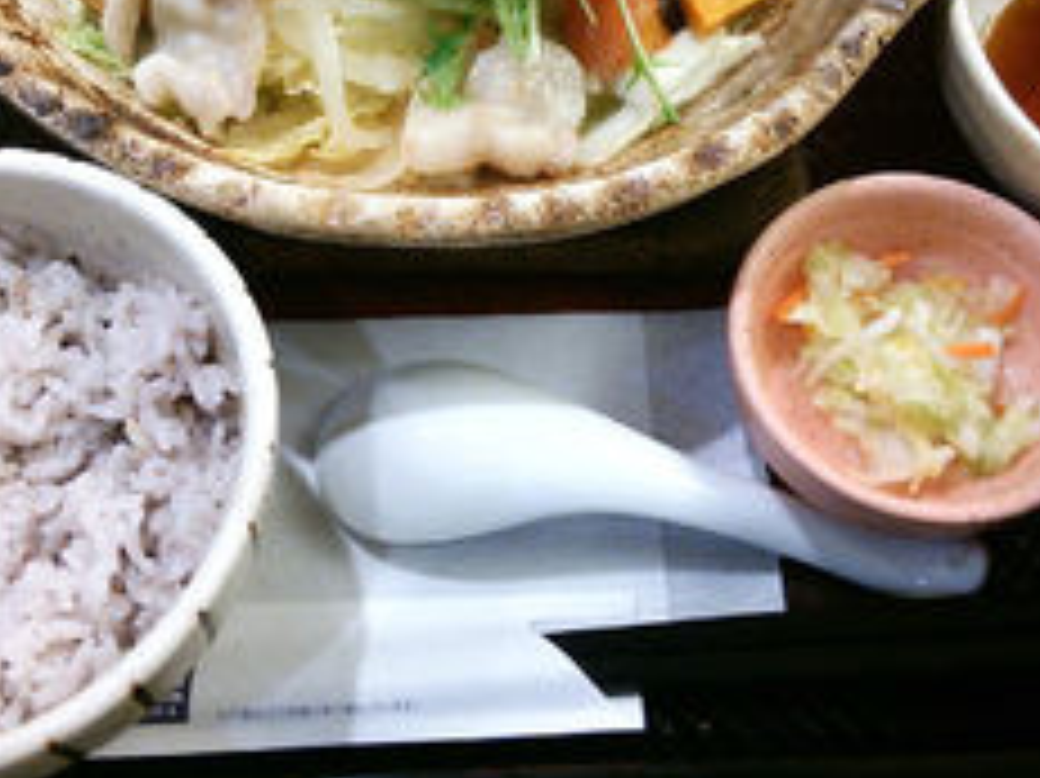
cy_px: 180
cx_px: 536
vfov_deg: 27.6
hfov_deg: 36.8
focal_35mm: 52
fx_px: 1561
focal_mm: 4.06
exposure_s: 1/44
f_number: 1.94
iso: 80
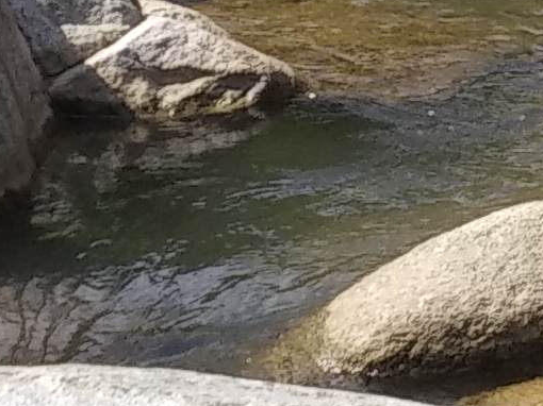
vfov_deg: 7.1
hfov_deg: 9.5
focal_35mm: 204
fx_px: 3199
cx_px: 726
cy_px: -368
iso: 100
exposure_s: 1/1066
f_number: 2.2
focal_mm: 3.82
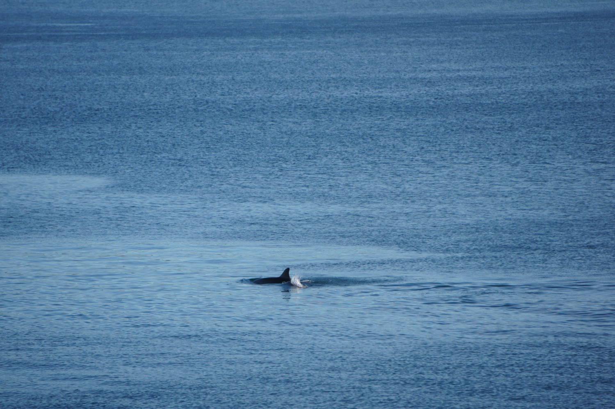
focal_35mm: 315
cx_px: 308
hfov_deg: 6.5
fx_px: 5378
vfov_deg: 4.4
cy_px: 204
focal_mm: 210
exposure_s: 1/500
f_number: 7.1
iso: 200
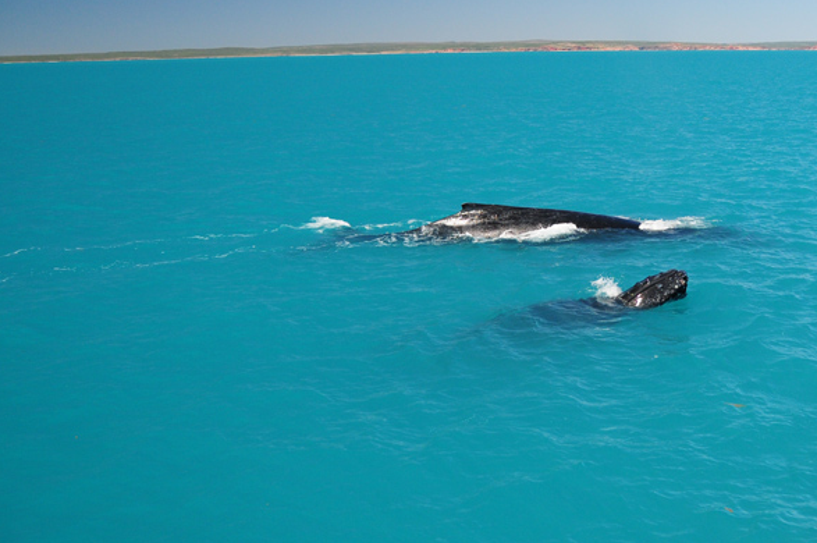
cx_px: 644
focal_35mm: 46
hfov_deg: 41.1
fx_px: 1043
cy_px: 253
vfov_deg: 29.2
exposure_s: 1/1250
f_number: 3.5
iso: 400
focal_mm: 18
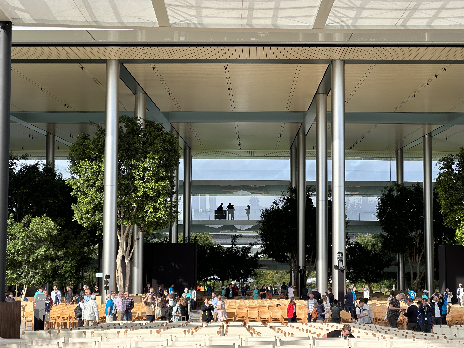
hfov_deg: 25.3
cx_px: 232
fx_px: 1032
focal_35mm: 77
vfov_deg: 19.1
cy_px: 174
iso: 32
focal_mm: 9
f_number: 2.8
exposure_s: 1/193
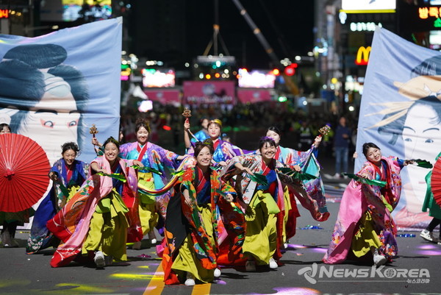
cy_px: 148
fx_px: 1667
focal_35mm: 136
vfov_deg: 10.1
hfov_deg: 15.1
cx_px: 220
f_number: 3.2
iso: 2500
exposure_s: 1/320
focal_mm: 136
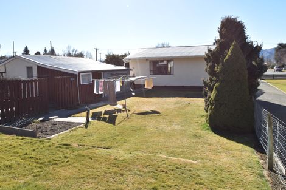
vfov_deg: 45.6
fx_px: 226
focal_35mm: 28
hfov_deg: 64.6
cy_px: 95
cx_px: 143
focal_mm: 19
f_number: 10
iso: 200
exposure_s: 1/400
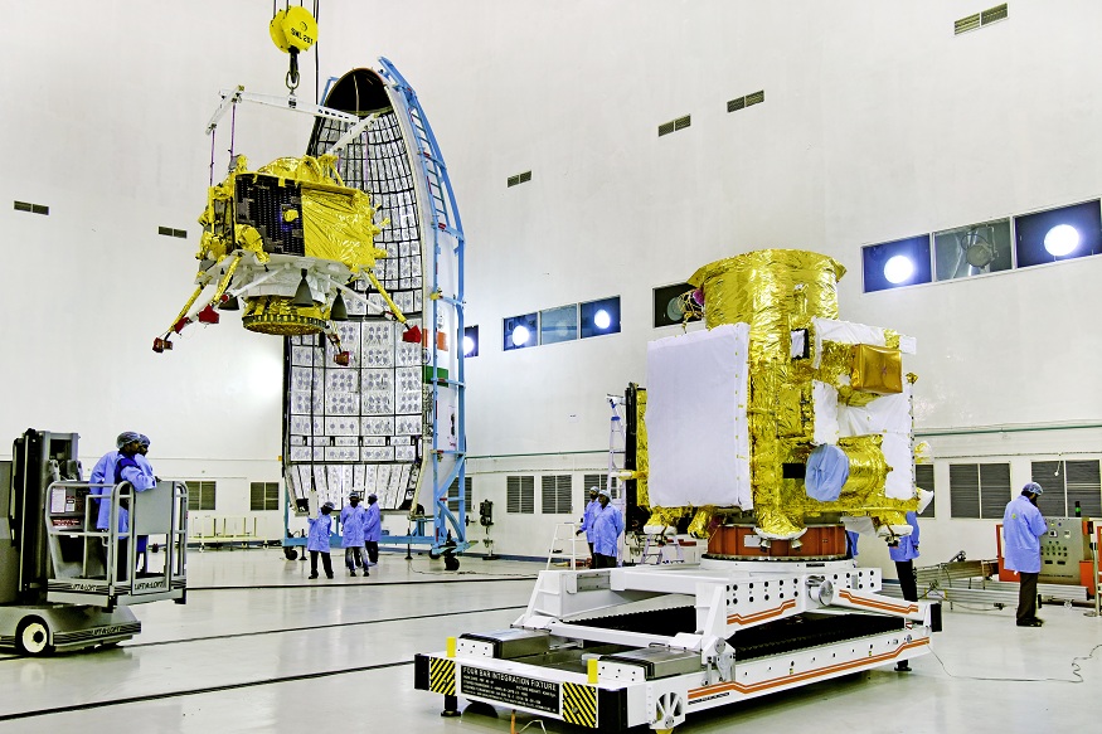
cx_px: 551
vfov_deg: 43.6
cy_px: 367
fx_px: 918
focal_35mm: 30
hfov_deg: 61.9
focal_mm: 30
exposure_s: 1/30
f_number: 4
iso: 640
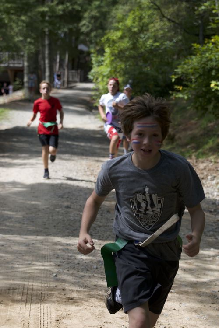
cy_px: 164
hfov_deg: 13.0
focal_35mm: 105
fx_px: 958
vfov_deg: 19.5
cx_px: 110
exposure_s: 1/1000
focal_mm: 70
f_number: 4.5
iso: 320
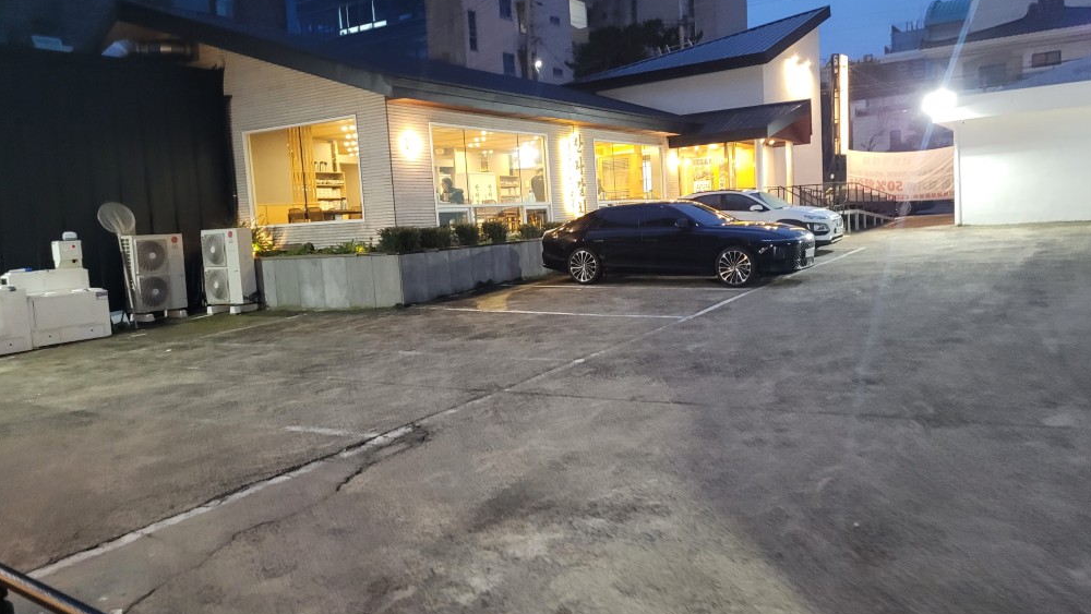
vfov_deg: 40.2
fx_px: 839
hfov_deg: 66.0
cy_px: 315
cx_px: 555
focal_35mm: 29
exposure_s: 1/40
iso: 500
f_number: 1.8
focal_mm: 5.4
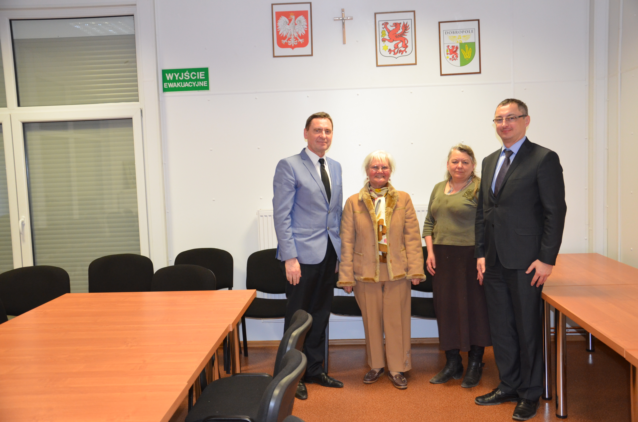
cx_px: 319
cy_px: 211
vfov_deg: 36.7
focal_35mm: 36
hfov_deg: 53.2
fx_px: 637
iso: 1250
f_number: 3.8
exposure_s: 1/60
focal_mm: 24
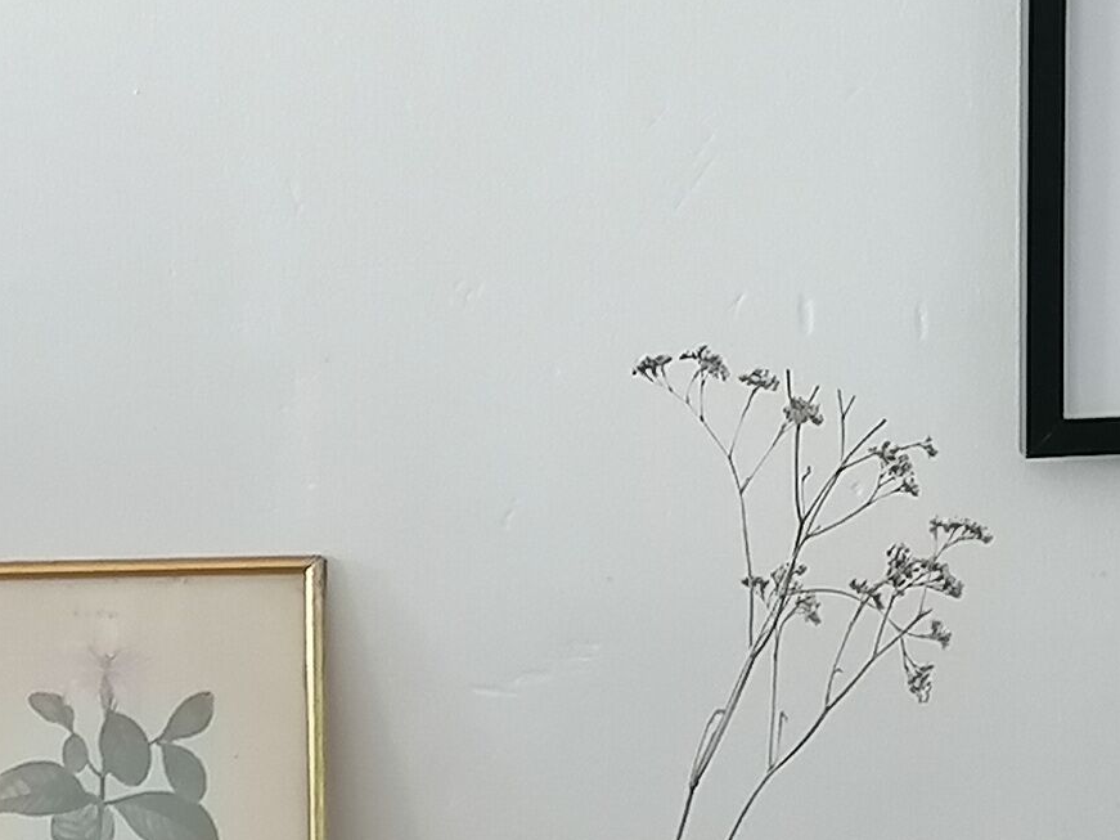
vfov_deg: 9.5
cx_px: 280
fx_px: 4756
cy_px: 1593
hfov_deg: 13.4
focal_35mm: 147
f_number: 1.8
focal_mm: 4.75
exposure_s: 1/33.3
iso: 320
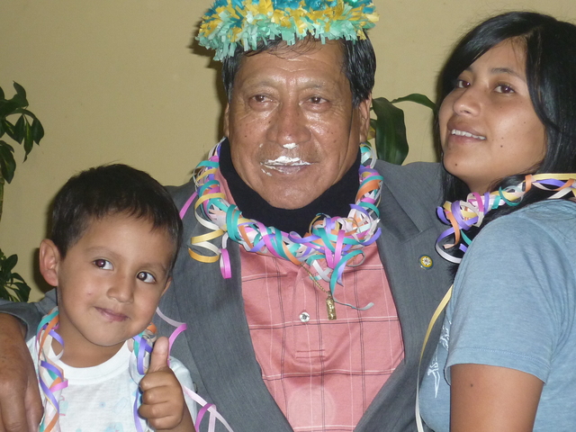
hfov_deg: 23.0
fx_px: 1414
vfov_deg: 17.4
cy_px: 216
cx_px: 288
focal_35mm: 85
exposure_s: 1/40
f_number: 3.6
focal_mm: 9.9
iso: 200
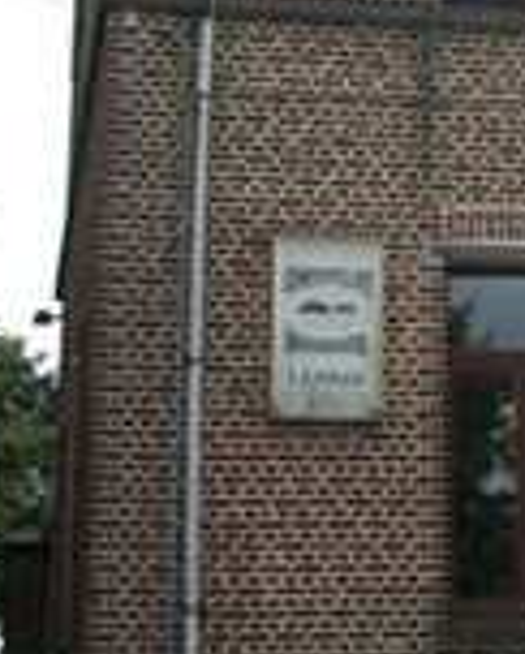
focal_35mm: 123
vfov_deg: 15.4
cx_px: 813
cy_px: 52
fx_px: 2384
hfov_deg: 11.9
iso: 80
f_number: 2.9
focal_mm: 5.7
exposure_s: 1/800
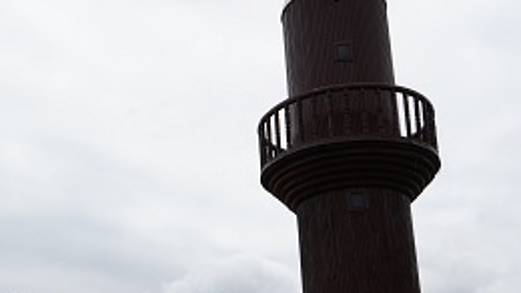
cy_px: 252
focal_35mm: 62
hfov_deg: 33.5
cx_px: 165
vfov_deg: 19.1
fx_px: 856
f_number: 10
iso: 100
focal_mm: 24
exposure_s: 1/320
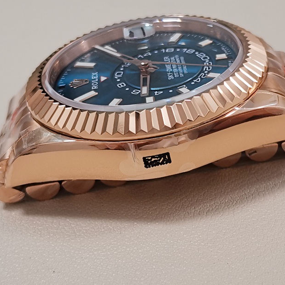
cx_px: 165
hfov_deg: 21.9
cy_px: 127
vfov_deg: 21.9
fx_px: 736
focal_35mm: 79
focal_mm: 4.75
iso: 160
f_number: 1.8
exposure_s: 1/100
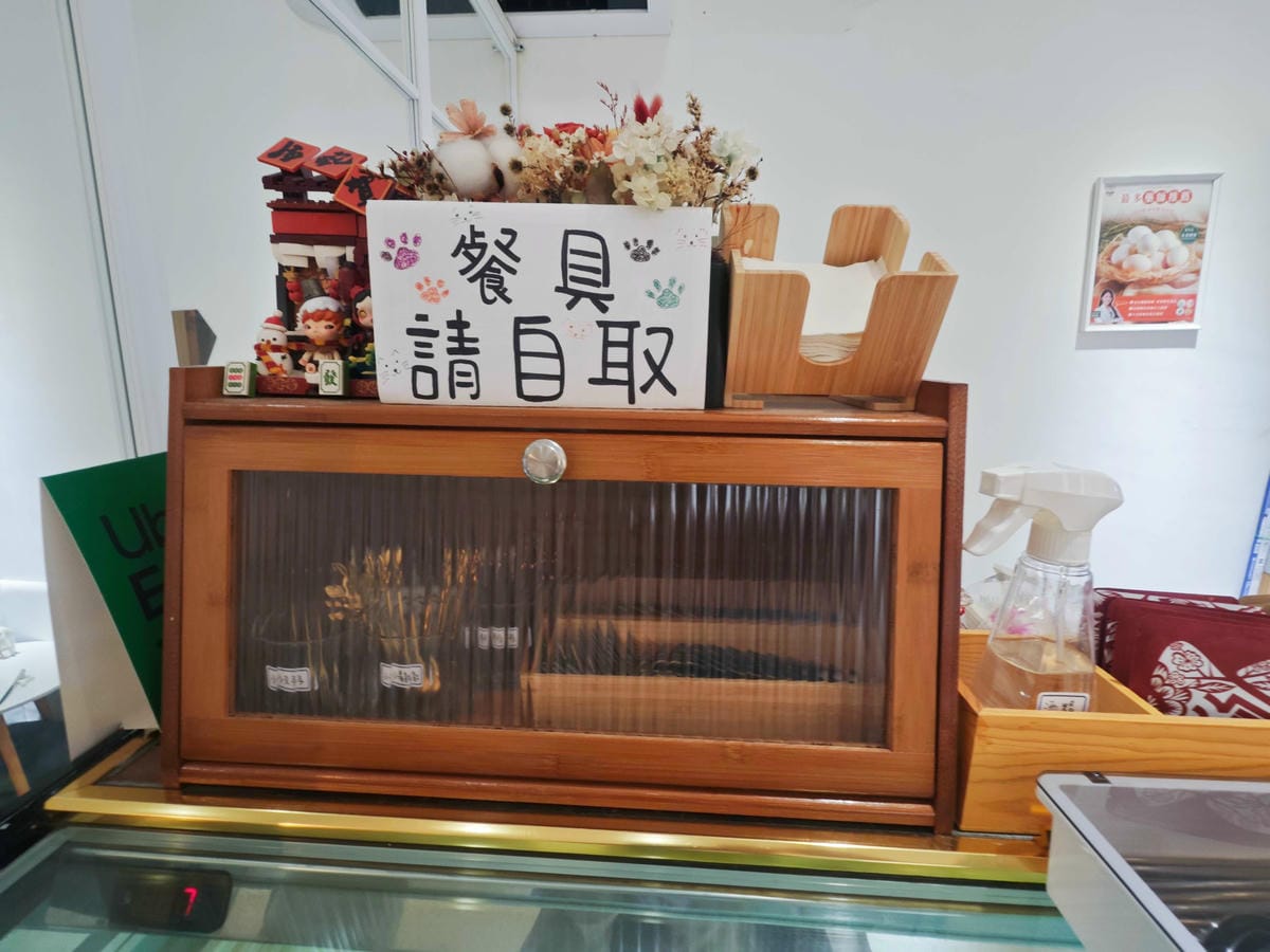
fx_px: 514
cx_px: 635
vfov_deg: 85.7
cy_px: 476
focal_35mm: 14
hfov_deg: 102.1
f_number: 1.8
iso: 80
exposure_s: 1/60
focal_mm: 2.03
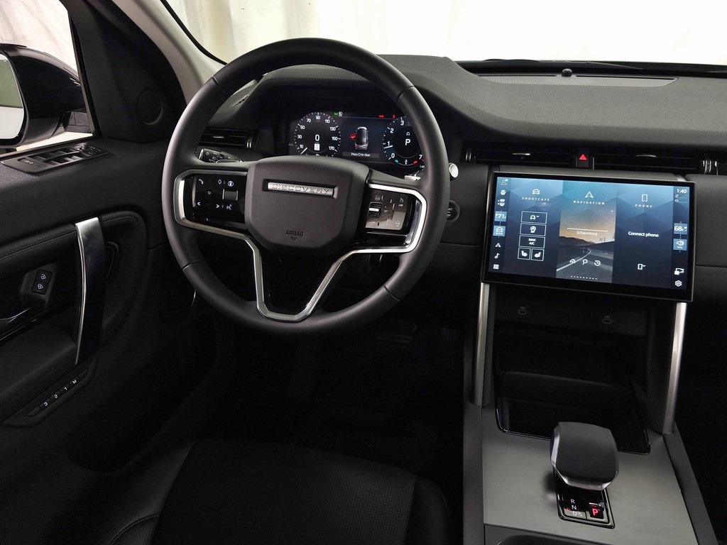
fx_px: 483
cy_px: 272
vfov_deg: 58.9
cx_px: 364
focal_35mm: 23
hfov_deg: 73.9
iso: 80
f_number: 1.7
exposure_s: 1/60
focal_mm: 6.3
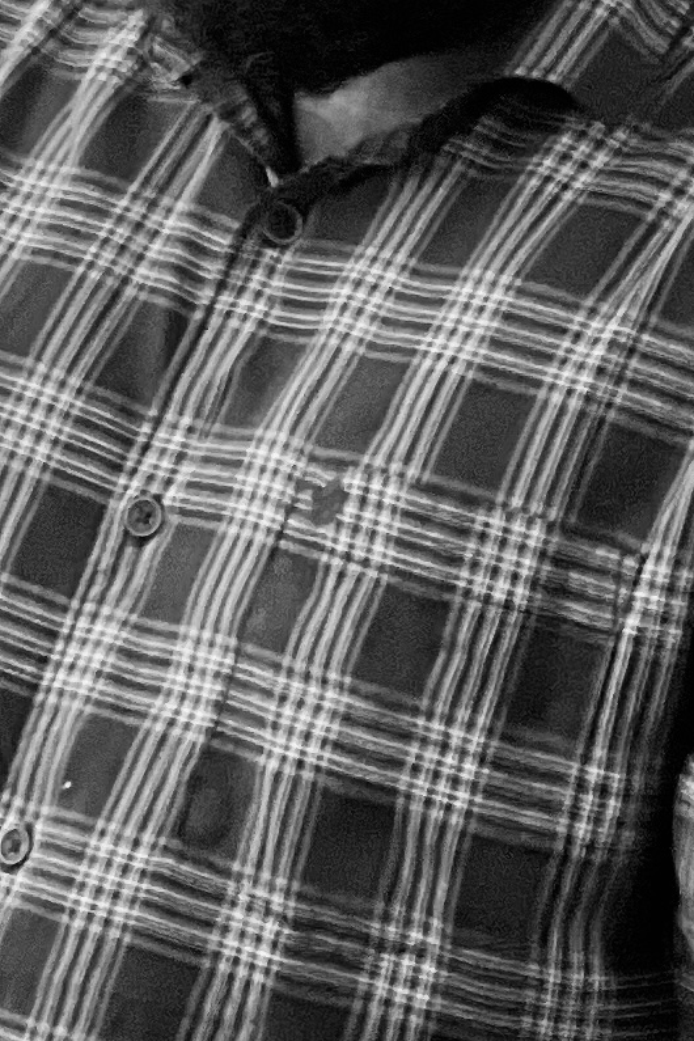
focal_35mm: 406
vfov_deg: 5.1
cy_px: -64
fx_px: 11739
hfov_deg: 3.4
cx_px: 242
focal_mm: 9
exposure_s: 1/121
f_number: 2.8
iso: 125
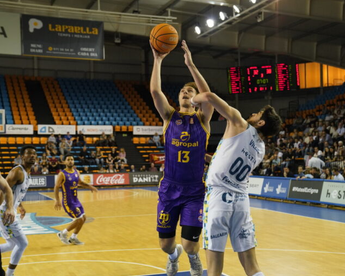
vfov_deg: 26.2
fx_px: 592
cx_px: 200
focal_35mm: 58
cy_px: 139
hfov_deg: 32.4
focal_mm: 51
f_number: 3.5
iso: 3200
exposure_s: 1/800
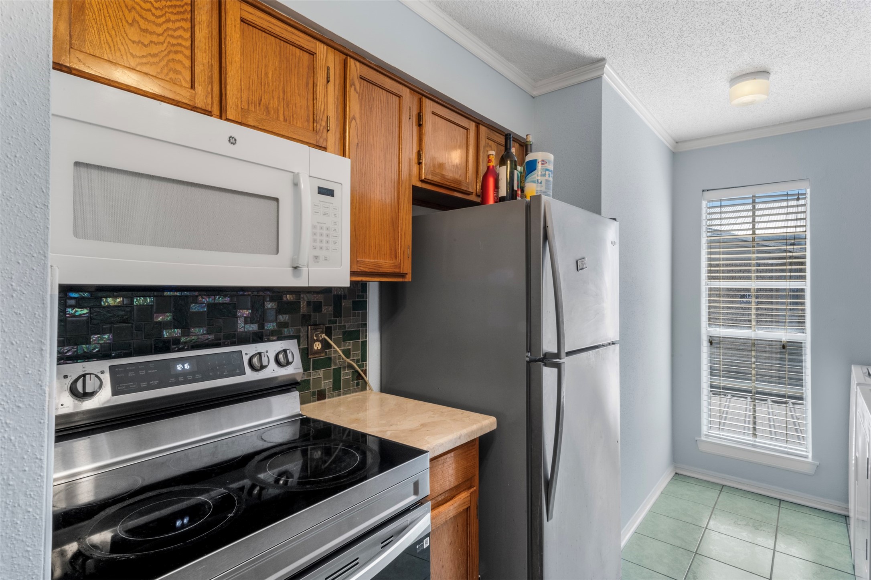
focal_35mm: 18
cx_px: 436
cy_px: 290
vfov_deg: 67.4
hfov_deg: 90.0
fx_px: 435
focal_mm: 18
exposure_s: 1/1.67
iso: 250
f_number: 9
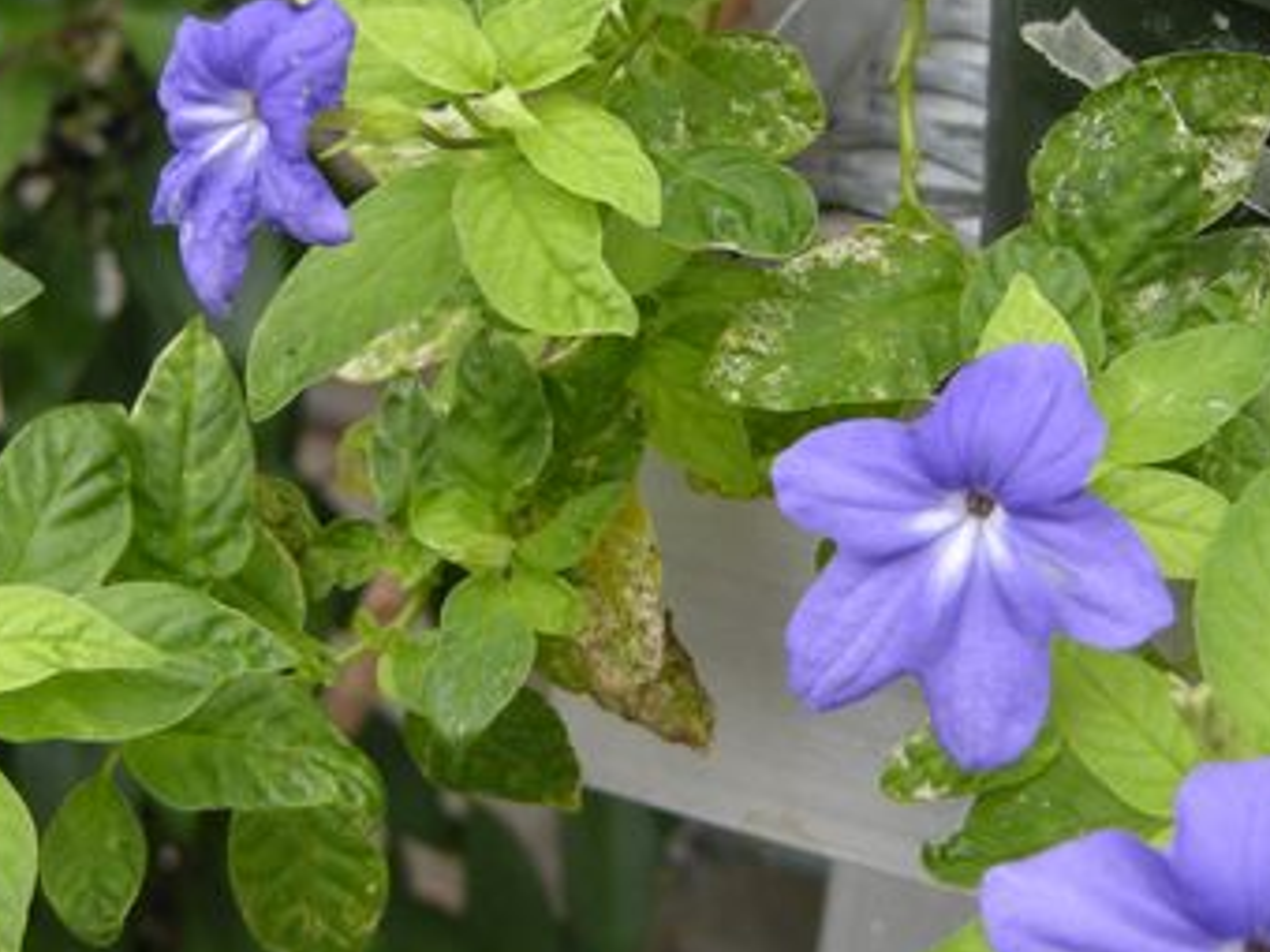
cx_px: 598
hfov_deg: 28.2
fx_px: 2531
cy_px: 549
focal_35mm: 69
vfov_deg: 21.3
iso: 100
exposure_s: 1/15
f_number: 2.7
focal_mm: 7.5
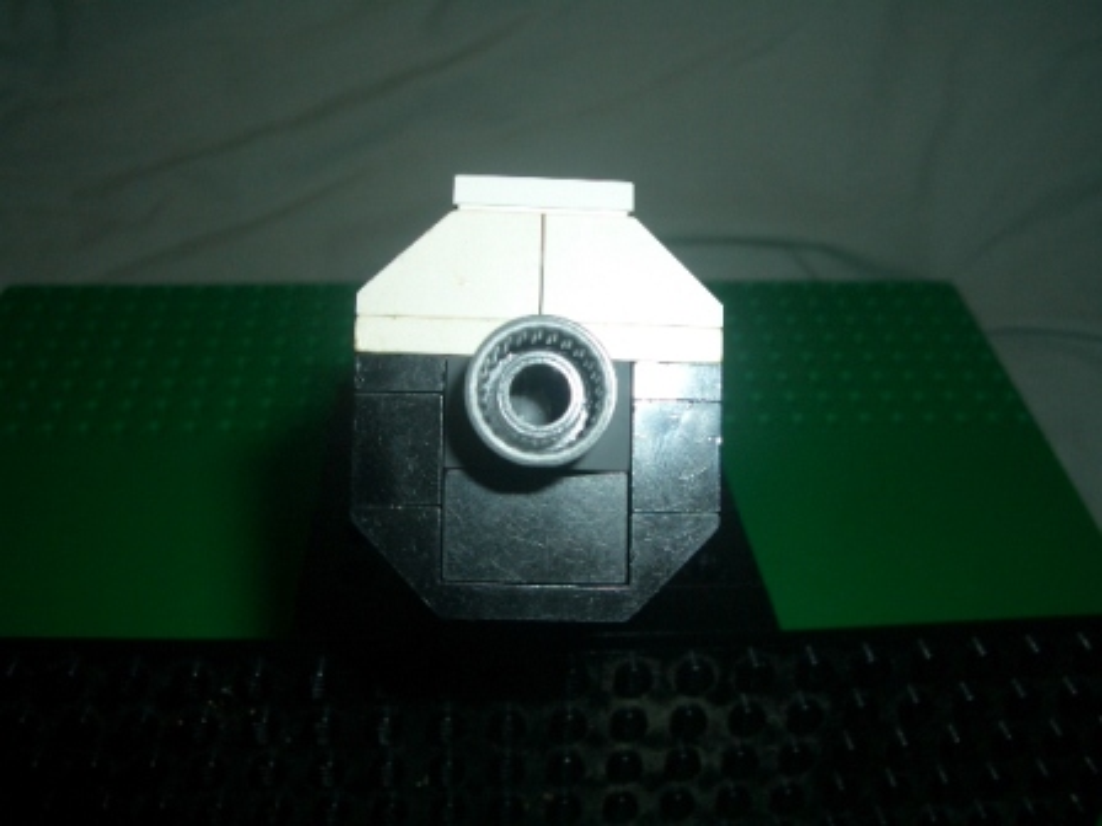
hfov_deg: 52.6
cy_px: 413
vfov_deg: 40.7
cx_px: 551
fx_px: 1114
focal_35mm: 35
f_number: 4.3
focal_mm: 5.8
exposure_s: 1/60
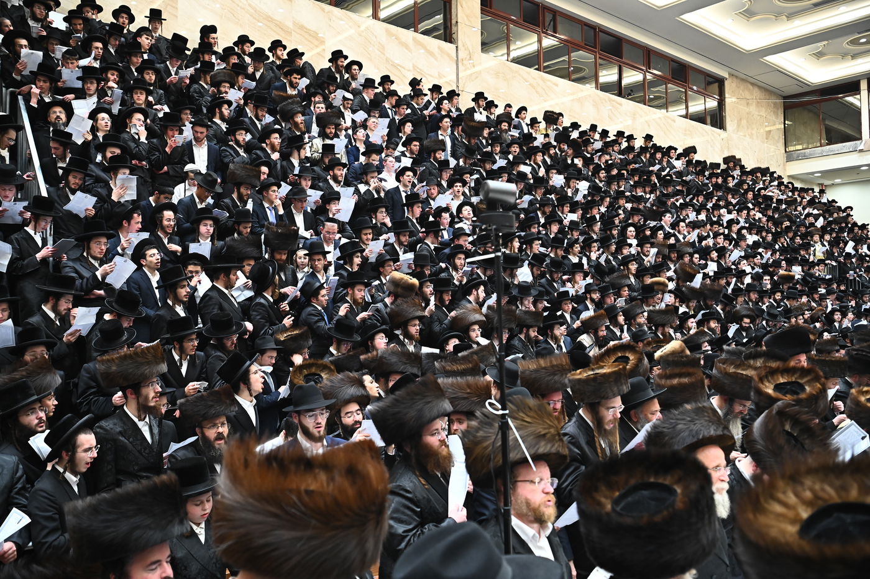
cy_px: 290
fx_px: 749
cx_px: 435
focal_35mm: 31
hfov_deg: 60.3
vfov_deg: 42.3
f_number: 4
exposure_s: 1/250
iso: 2000
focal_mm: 31
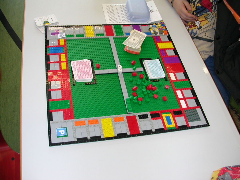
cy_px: 90
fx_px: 257
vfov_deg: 38.7
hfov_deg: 50.1
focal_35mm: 37
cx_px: 120
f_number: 2.7
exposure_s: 1/30
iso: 100
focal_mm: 5.6
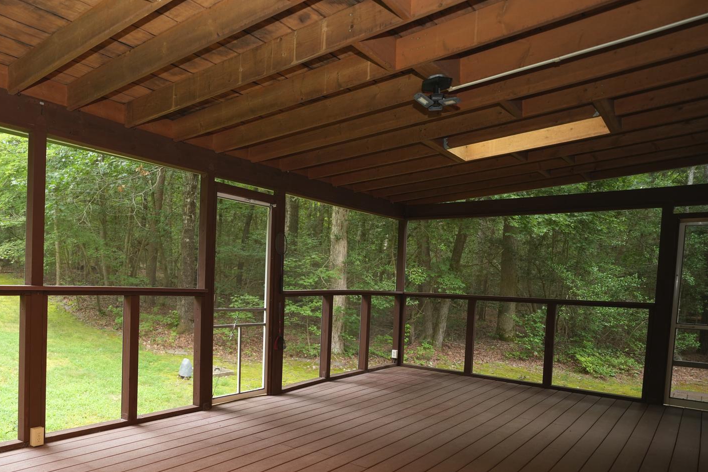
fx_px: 531
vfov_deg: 47.2
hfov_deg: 64.7
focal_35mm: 27
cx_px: 209
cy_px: 309
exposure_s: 1/60
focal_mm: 18.7
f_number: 2.8
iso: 200
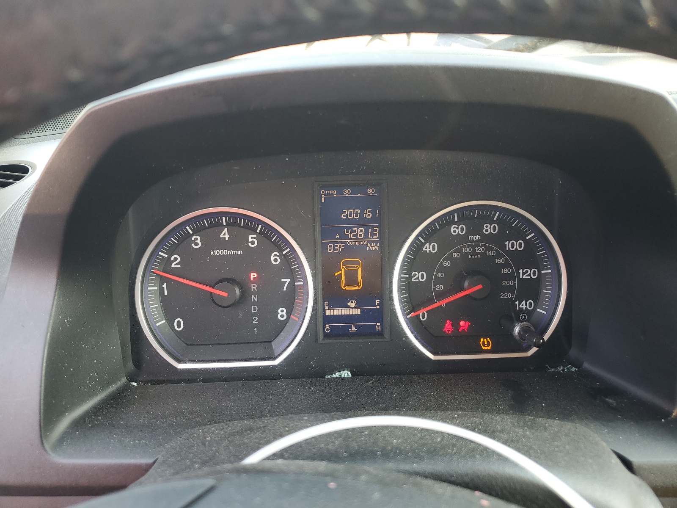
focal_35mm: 26
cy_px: 254
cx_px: 338
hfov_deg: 67.3
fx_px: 508
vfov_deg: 53.1
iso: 52
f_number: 1.5
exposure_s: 1/60.2
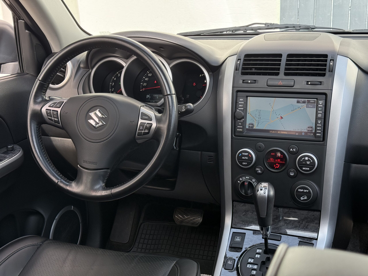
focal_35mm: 48
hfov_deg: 39.7
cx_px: 184
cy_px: 138
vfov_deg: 30.3
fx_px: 510
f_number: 1.78
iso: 64
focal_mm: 6.76
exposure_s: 1/396
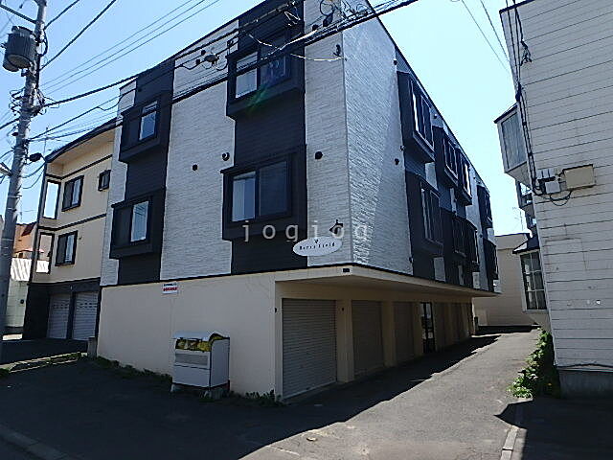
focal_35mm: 21
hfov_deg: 79.0
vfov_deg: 63.4
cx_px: 306
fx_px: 372
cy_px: 230
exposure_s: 1/800
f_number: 3.5
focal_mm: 3.7
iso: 125
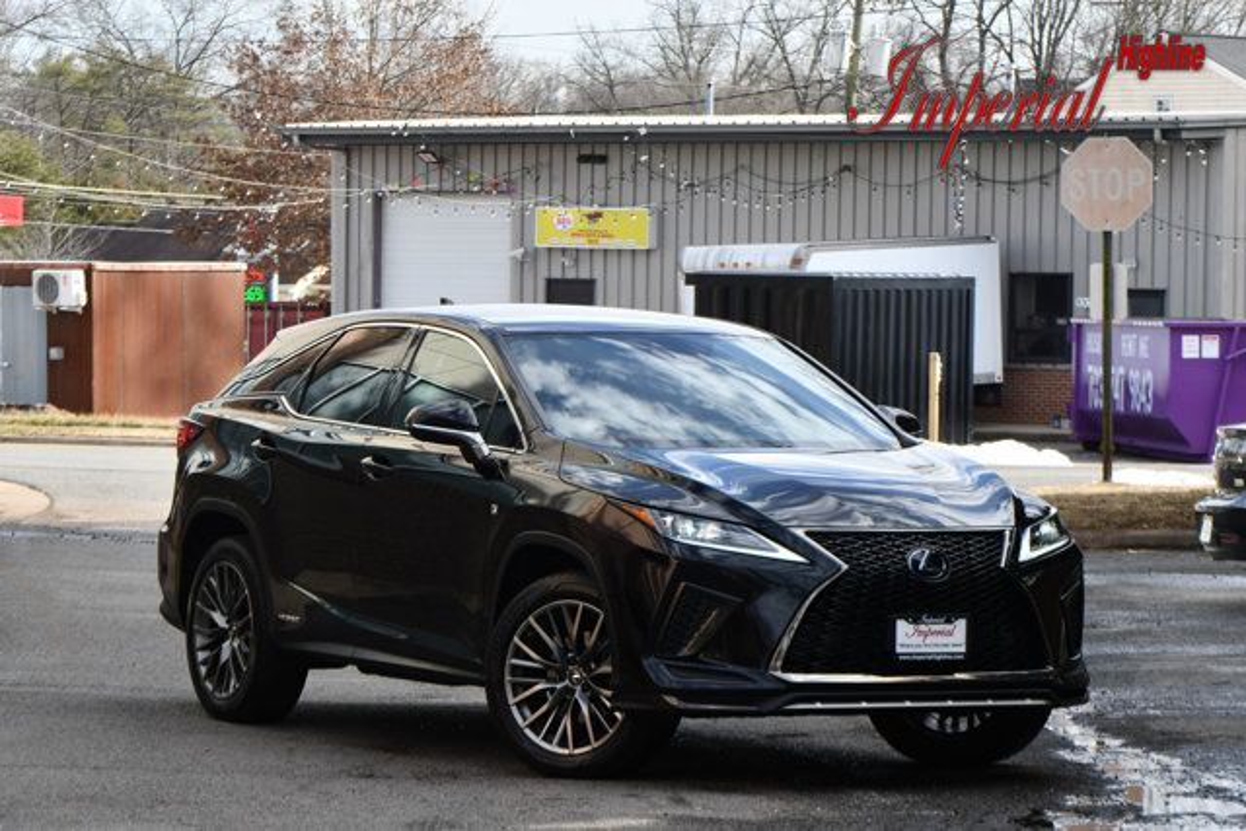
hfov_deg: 14.4
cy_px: 416
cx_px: 623
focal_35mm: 142
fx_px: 4916
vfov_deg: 9.7
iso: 200
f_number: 8
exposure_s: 1/250
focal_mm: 95
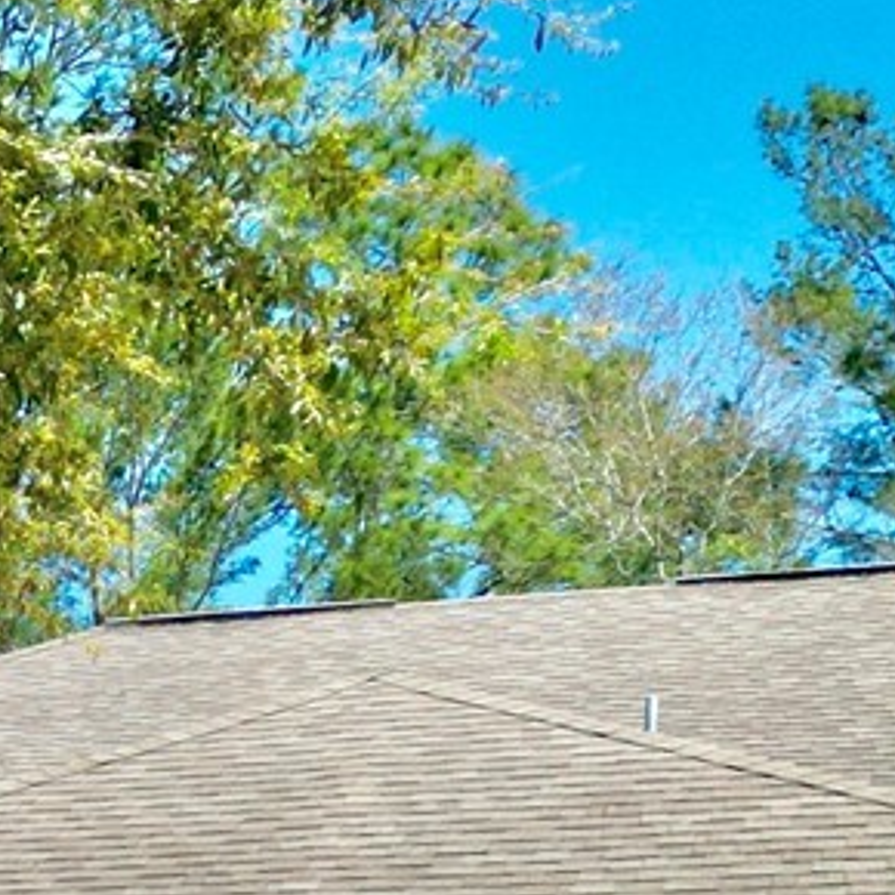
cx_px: -966
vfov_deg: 14.0
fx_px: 3422
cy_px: 1302
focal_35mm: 117
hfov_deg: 12.8
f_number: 1.7
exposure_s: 1/3200
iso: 140
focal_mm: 6.72
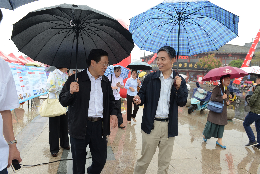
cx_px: 130
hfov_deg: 73.7
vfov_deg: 53.2
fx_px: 173
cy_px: 87
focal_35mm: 24
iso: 640
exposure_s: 1/160
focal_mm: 24
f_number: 6.3
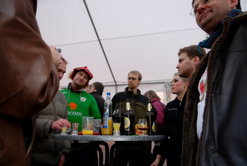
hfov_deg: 70.4
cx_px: 124
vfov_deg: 50.5
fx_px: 175
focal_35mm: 26
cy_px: 83
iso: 450
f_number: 2.8
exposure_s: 1/80
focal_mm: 17
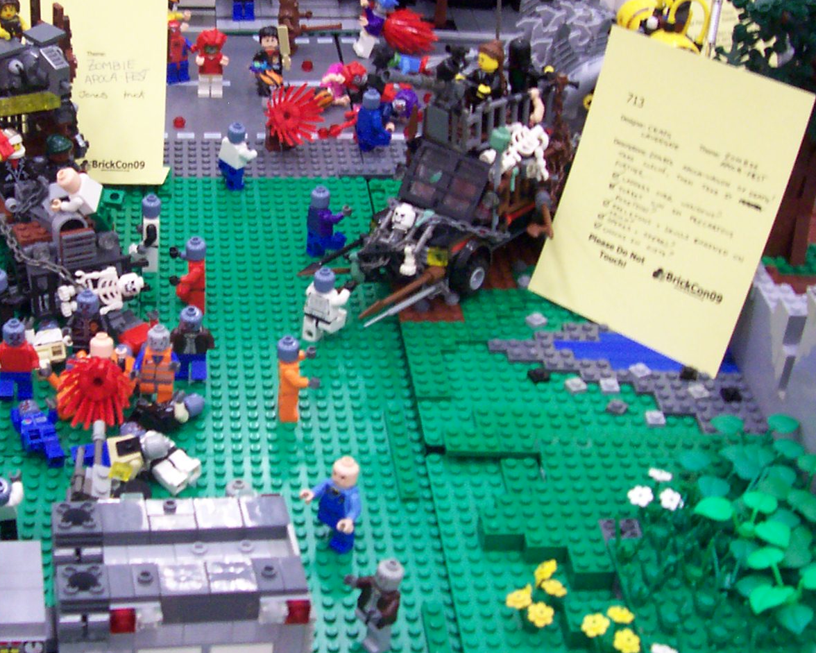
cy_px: 272
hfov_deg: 28.7
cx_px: 216
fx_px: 1570
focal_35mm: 65
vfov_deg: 23.5
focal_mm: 5.6
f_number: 2.7
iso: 160
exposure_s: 1/17.7
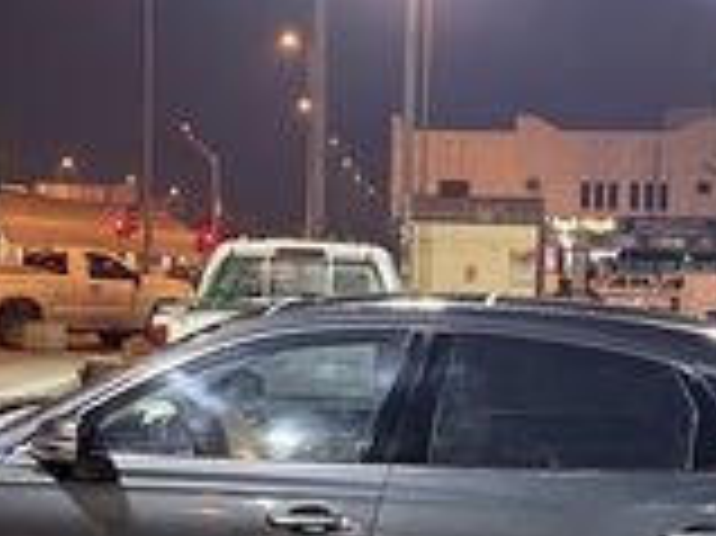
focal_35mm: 69
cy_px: 336
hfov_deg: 28.2
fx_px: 1426
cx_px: 367
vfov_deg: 21.2
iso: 640
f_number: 1.78
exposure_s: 1/60
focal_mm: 6.76
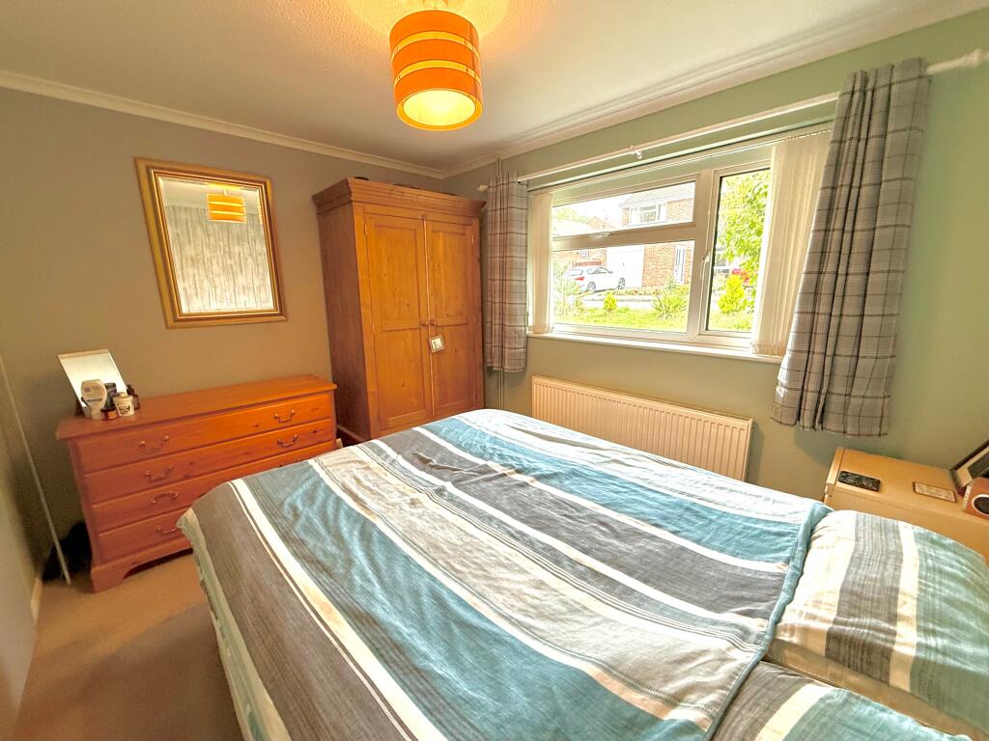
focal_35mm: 14
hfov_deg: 102.1
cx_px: 494
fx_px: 400
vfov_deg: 85.7
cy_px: 370
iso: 200
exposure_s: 1/50
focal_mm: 2.22
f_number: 2.2
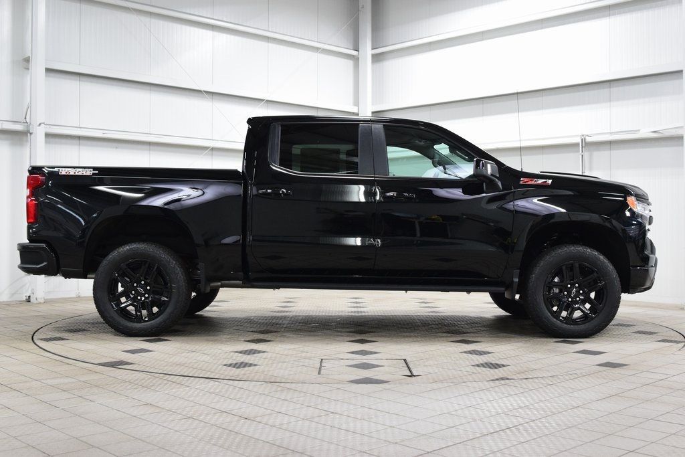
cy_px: 228
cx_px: 342
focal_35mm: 42
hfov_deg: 46.4
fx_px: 799
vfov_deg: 31.9
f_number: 5
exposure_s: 1/60
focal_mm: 28
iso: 1600
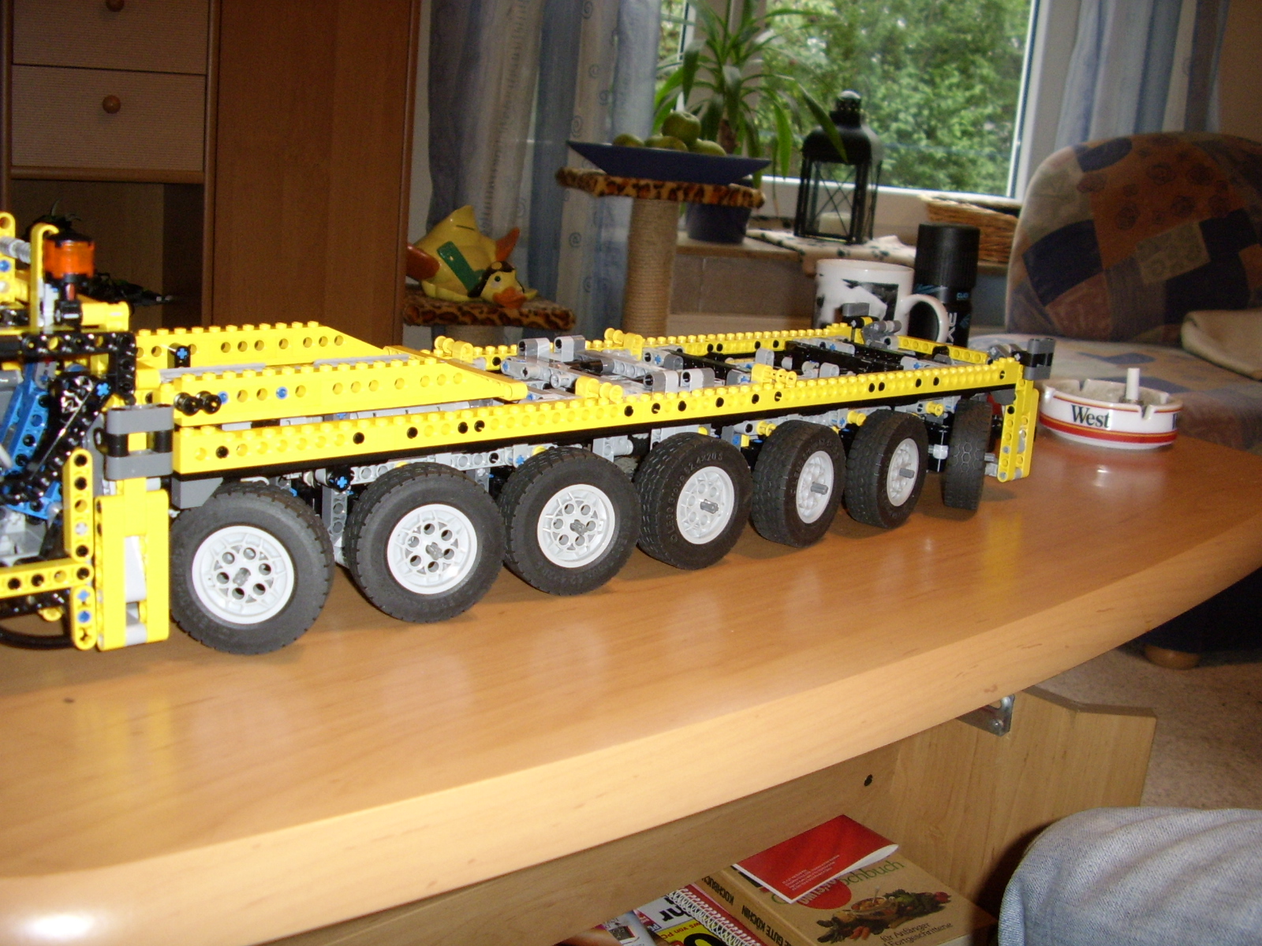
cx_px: 631
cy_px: 473
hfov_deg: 60.0
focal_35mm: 30
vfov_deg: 46.8
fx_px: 1094
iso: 183
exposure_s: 1/30
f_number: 2.9
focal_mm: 5.8
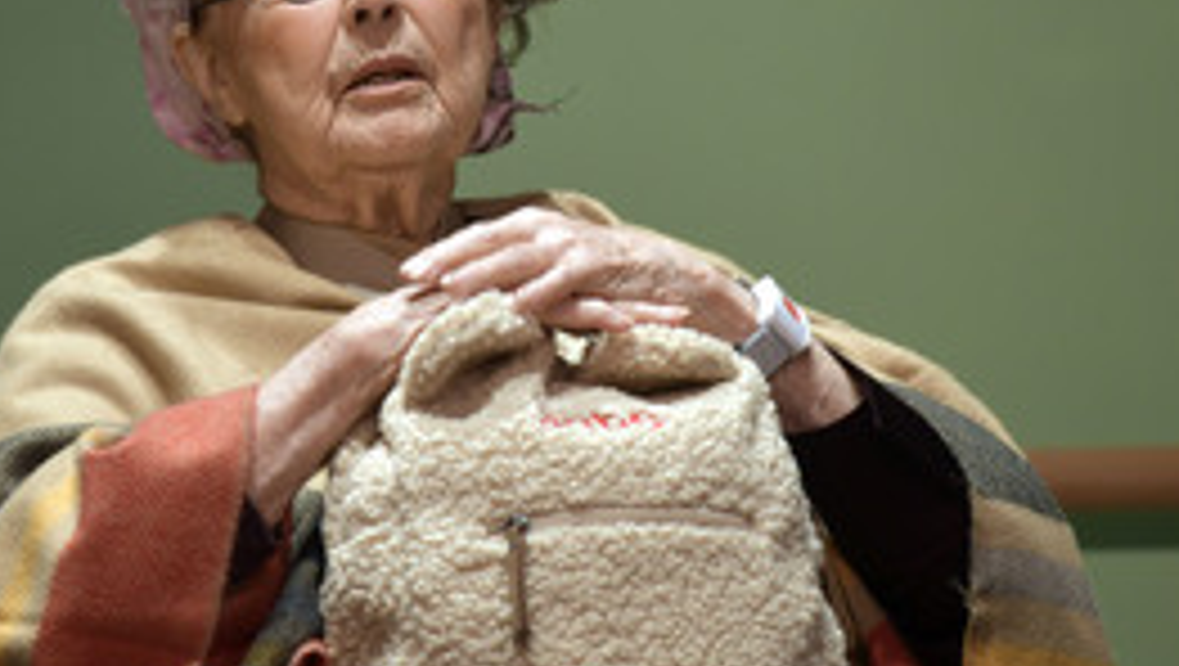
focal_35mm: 432
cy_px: 216
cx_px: 389
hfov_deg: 5.0
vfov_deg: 2.8
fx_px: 13519
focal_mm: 240
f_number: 5.6
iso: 500
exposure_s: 1/160
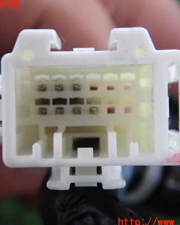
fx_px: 266
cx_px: 80
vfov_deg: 45.8
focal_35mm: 40
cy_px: 114
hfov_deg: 37.3
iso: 2000
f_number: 4.9
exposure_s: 1/60
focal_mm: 5.4
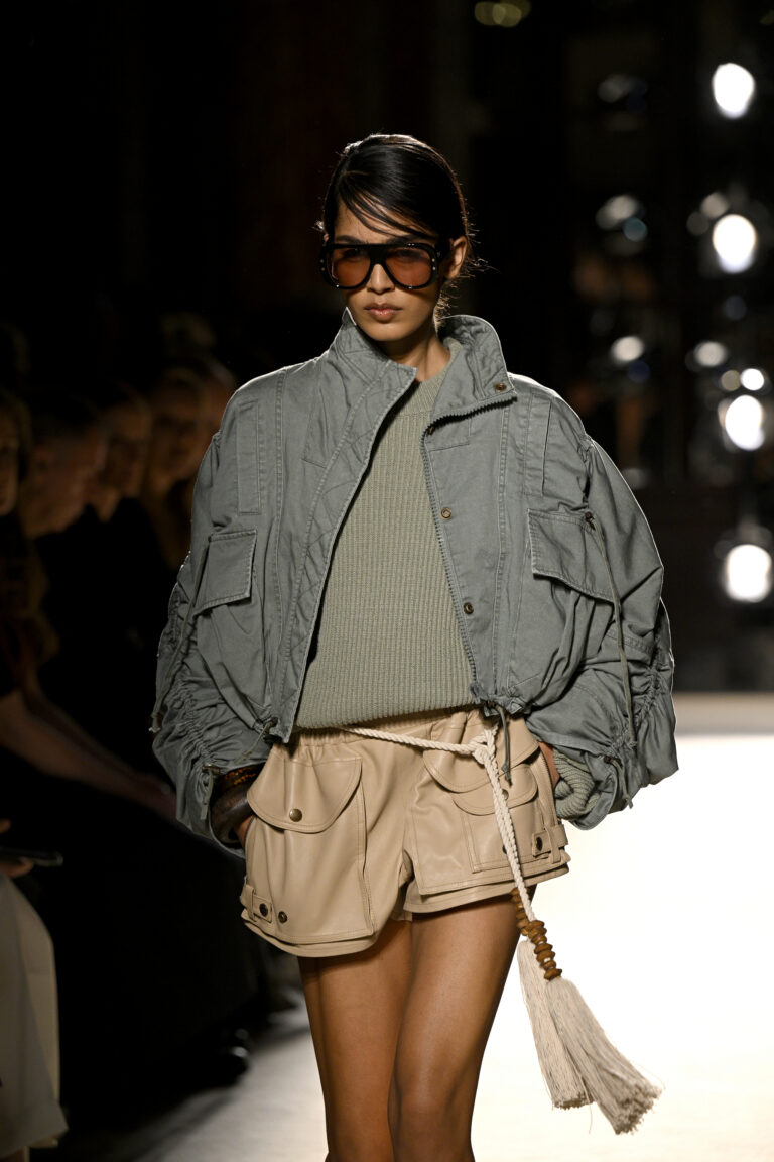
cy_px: 581
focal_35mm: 160
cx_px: 387
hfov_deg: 8.6
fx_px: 5160
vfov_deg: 12.8
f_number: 4
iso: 1250
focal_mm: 160
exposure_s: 1/640
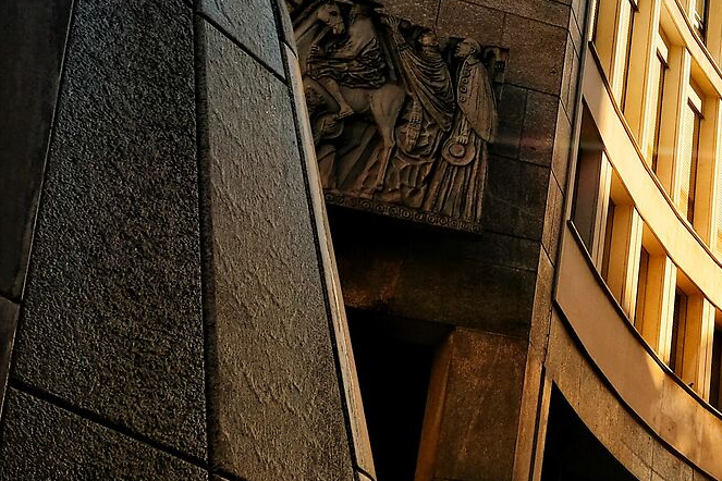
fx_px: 1524
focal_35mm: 76
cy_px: 59
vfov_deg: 17.7
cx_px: 945
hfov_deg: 23.5
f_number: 6.4
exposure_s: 1/1000
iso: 200
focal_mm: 14
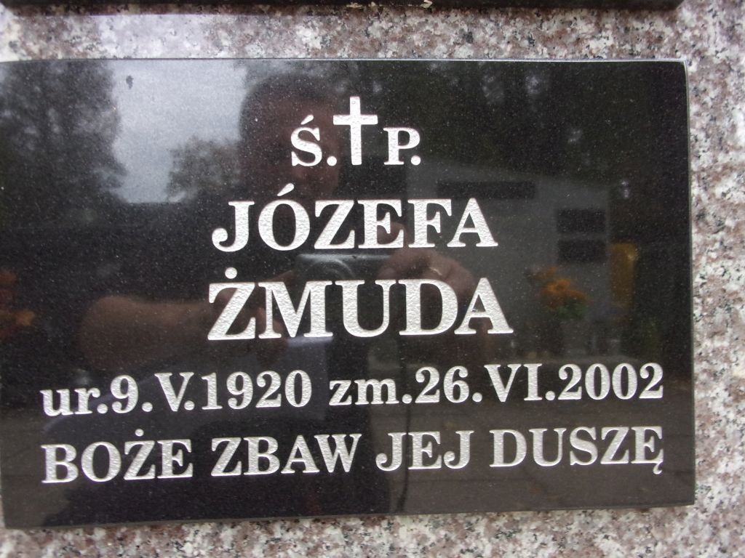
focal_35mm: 28
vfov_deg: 49.7
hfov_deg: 63.4
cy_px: 279
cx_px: 372
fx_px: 603
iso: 155
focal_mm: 5.1
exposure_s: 1/34
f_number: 3.9
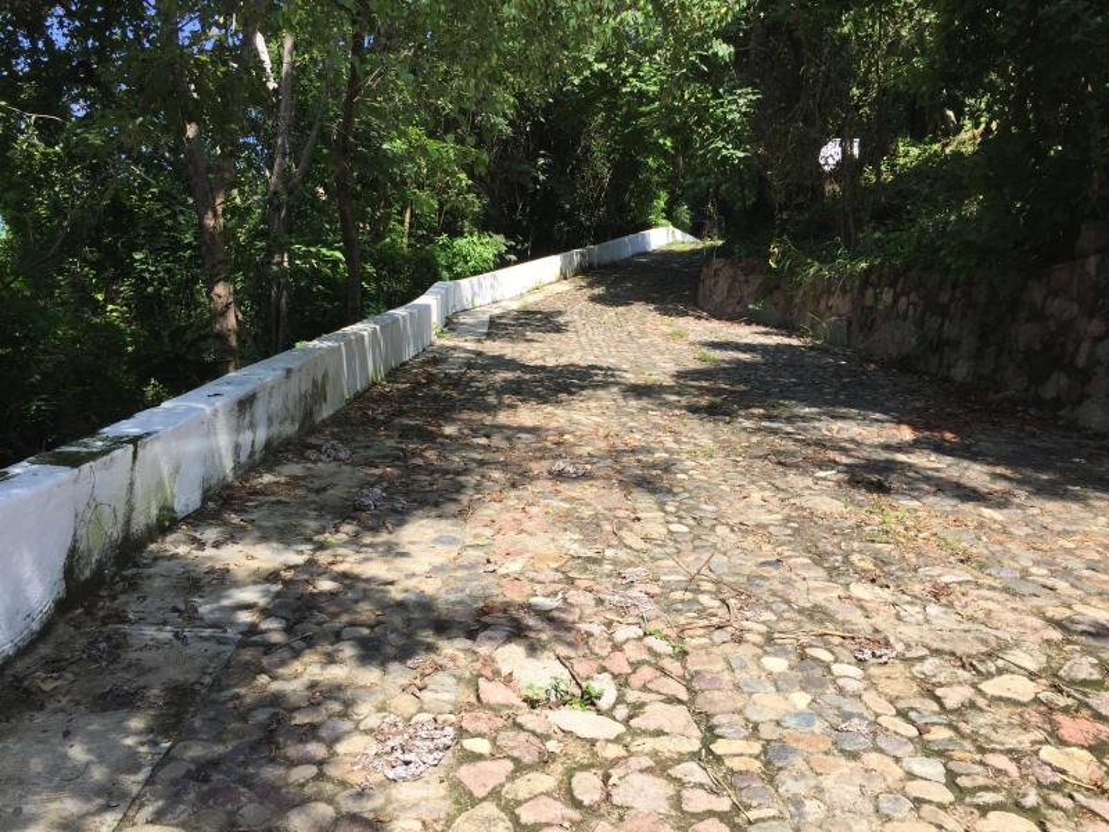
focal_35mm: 29
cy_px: 416
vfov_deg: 48.2
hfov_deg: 61.7
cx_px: 554
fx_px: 929
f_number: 2.2
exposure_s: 1/989
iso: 32
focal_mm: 4.15
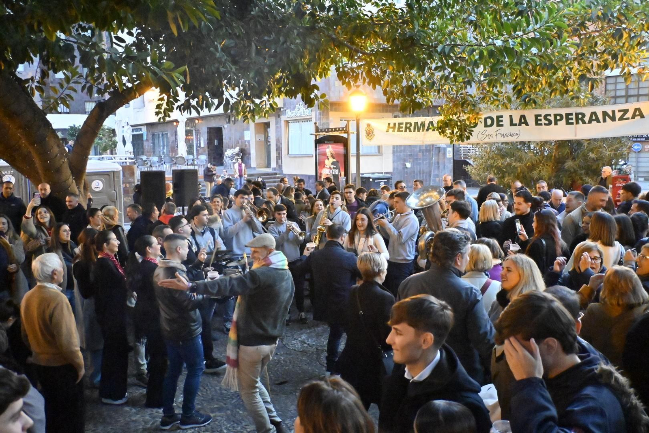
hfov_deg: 57.2
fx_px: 595
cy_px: 216
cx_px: 324
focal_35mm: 33
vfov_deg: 40.0
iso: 12800
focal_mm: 22
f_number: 4
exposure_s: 1/125
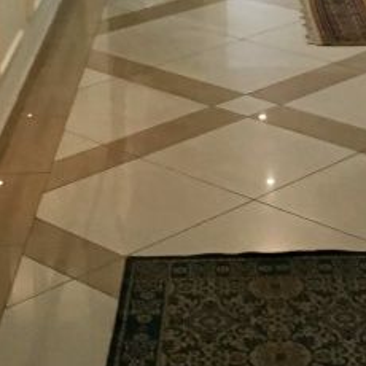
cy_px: -2
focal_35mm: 107
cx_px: 306
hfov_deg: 16.1
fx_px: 1280
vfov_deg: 16.0
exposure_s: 1/17
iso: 200
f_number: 2.2
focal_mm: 4.15
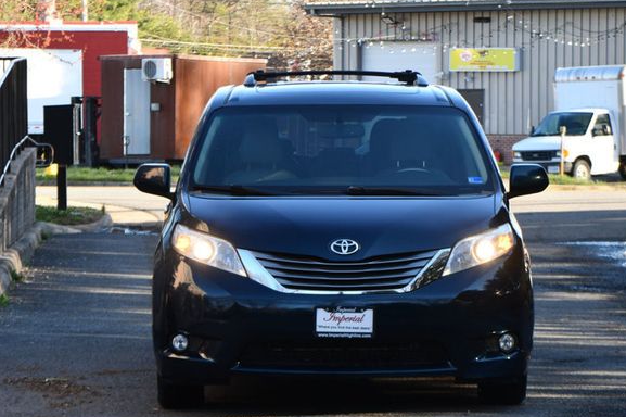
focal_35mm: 153
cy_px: 208
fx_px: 2659
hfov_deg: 13.4
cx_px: 346
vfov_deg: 9.0
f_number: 5.6
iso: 280
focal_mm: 92
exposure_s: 1/250
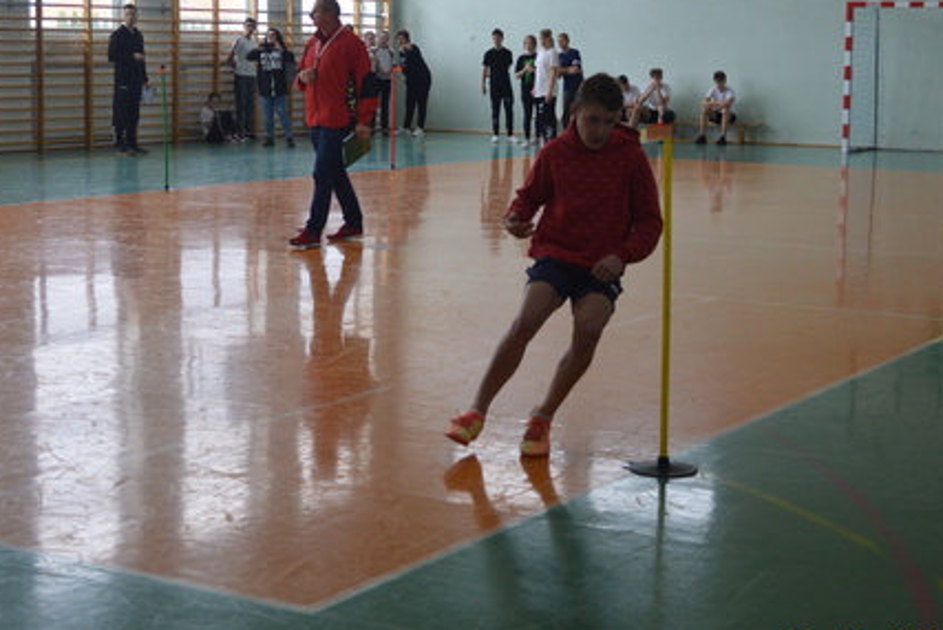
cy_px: 271
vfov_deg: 20.0
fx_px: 1782
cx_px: 424
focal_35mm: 68
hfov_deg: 29.6
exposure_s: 1/500
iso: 1100
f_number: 4.8
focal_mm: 32
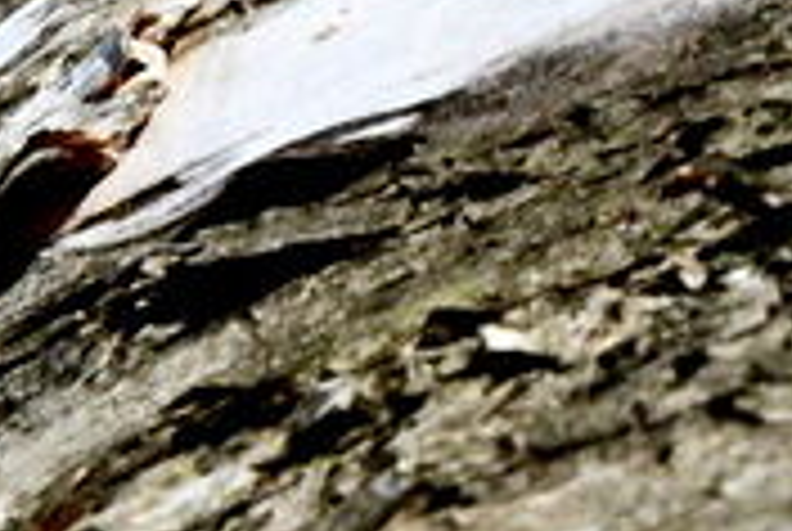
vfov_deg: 0.6
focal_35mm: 2348
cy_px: -432
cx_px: 1346
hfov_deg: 0.9
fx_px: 51742
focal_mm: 300
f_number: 40
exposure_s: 1/100
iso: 1600
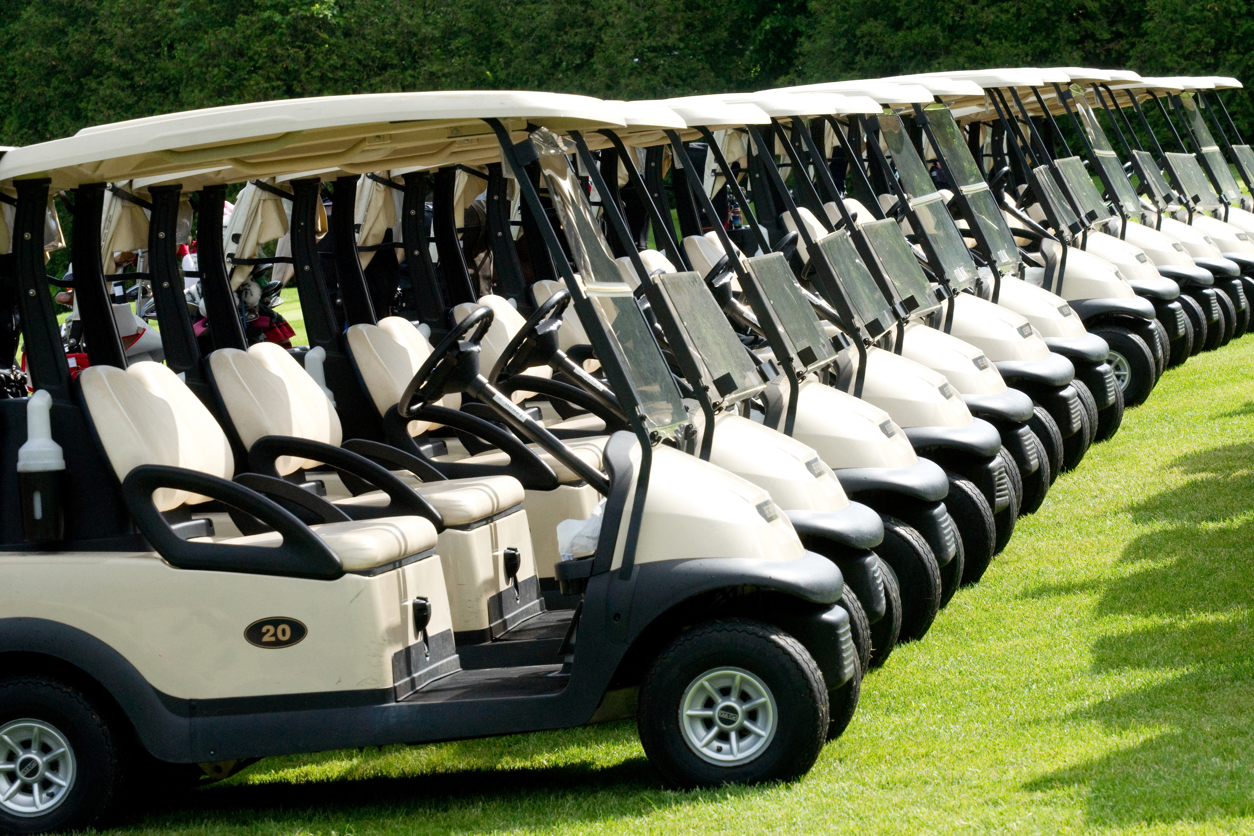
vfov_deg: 12.5
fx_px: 3831
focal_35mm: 110
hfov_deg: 18.6
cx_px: 627
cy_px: 418
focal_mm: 110
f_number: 11
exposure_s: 1/500
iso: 400
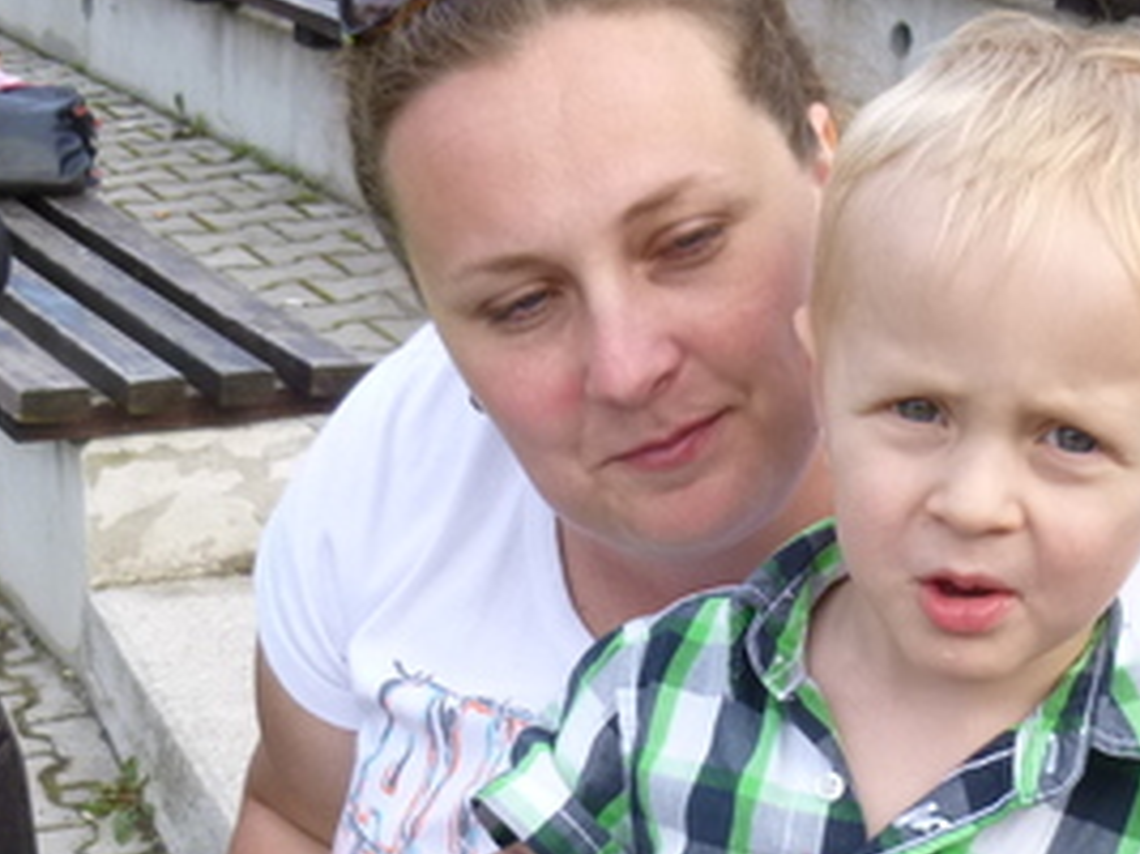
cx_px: 692
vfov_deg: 19.5
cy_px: 615
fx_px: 2469
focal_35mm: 75
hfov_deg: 25.9
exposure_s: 1/160
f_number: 3.1
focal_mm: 4.5
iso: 100
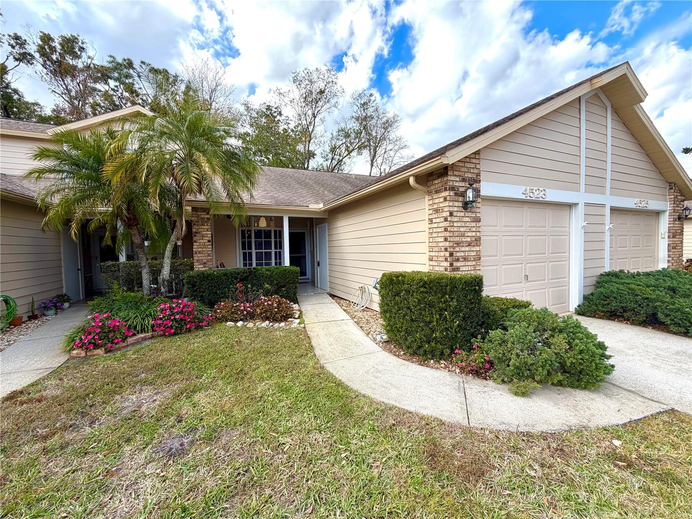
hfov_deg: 102.1
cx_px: 346
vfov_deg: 85.7
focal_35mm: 14
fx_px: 280
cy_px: 260
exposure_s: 1/701
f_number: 2.2
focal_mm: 2.22
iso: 40
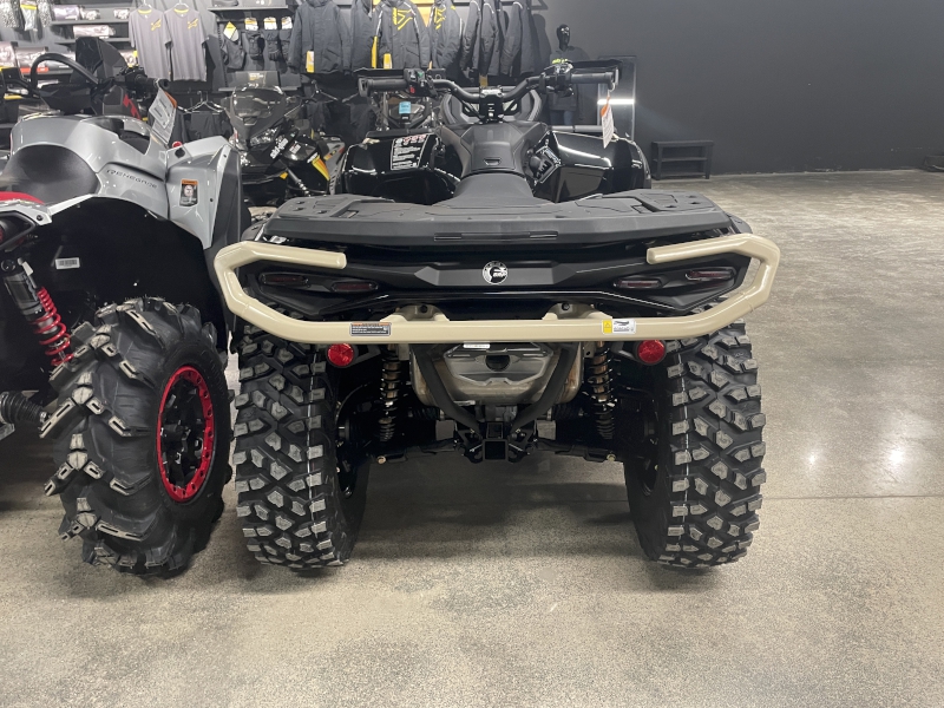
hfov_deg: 67.3
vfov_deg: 53.1
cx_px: 472
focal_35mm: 26
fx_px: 709
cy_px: 354
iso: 320
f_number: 1.6
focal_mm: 4.2
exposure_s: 1/60
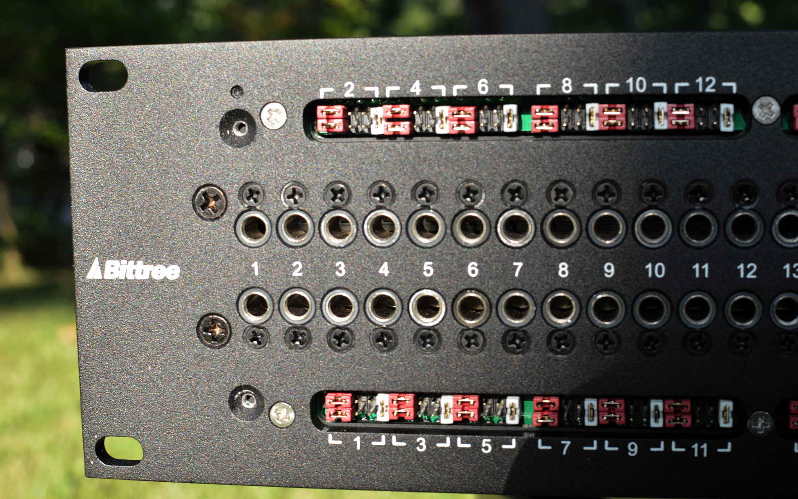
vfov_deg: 23.7
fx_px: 1186
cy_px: 266
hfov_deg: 37.2
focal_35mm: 55
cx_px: 406
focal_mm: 35
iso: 400
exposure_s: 1/100
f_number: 8
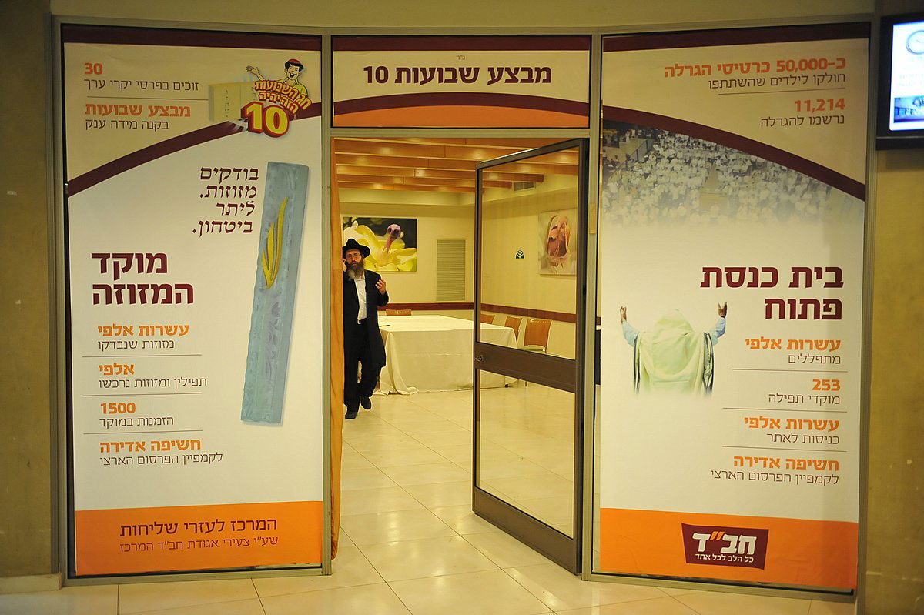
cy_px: 308
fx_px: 924
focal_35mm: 36
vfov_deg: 36.8
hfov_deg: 53.2
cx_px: 462
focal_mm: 36
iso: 2200
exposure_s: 1/100
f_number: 2.8
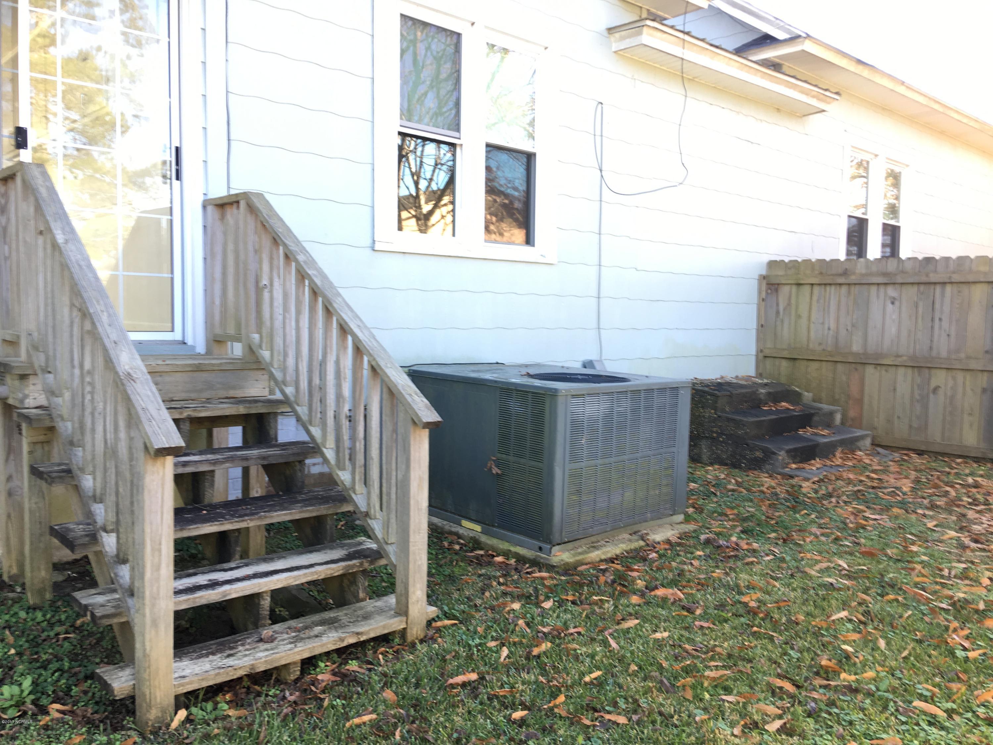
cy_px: 372
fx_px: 832
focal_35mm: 29
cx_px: 496
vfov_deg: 48.2
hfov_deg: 61.7
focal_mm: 4.15
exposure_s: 1/60
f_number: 2.2
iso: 25
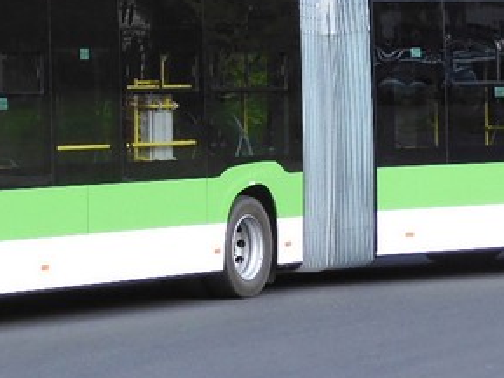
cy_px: -22
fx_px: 3496
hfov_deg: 8.2
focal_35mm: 240
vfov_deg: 6.2
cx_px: 70
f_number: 4.5
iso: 160
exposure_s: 1/250
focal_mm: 13.7
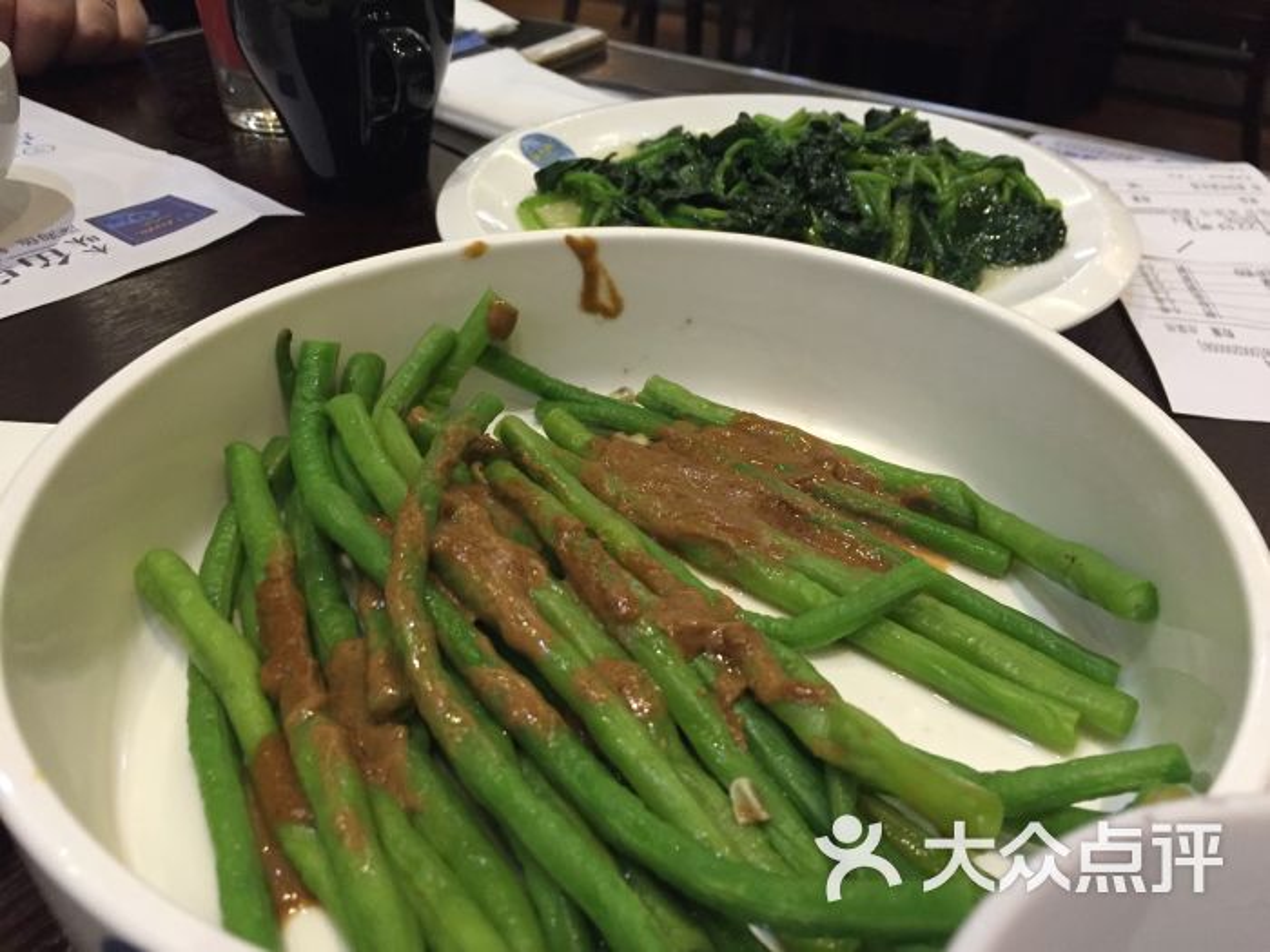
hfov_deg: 61.7
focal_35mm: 29
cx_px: 635
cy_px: 476
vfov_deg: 48.2
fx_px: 1064
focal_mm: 4.15
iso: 200
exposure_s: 1/33
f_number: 2.2
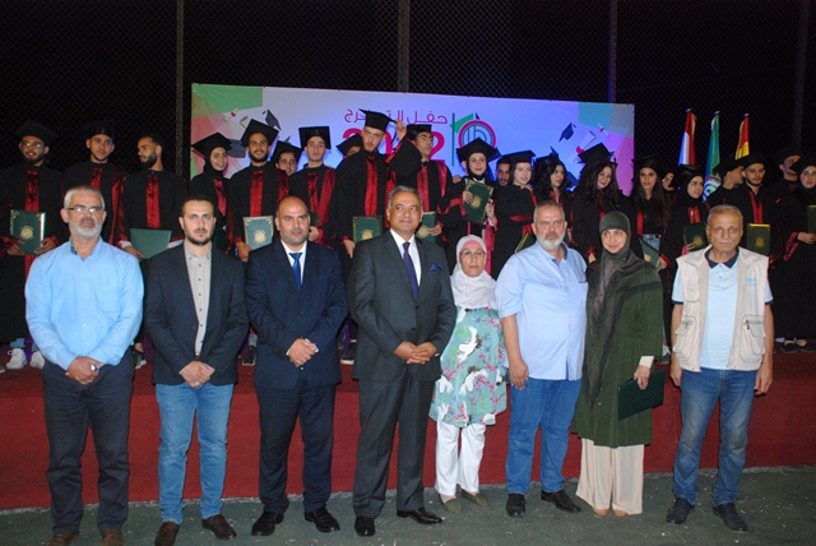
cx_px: 408
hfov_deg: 57.2
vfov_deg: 40.0
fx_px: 749
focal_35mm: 33
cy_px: 273
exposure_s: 1/60
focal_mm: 22
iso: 400
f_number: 4
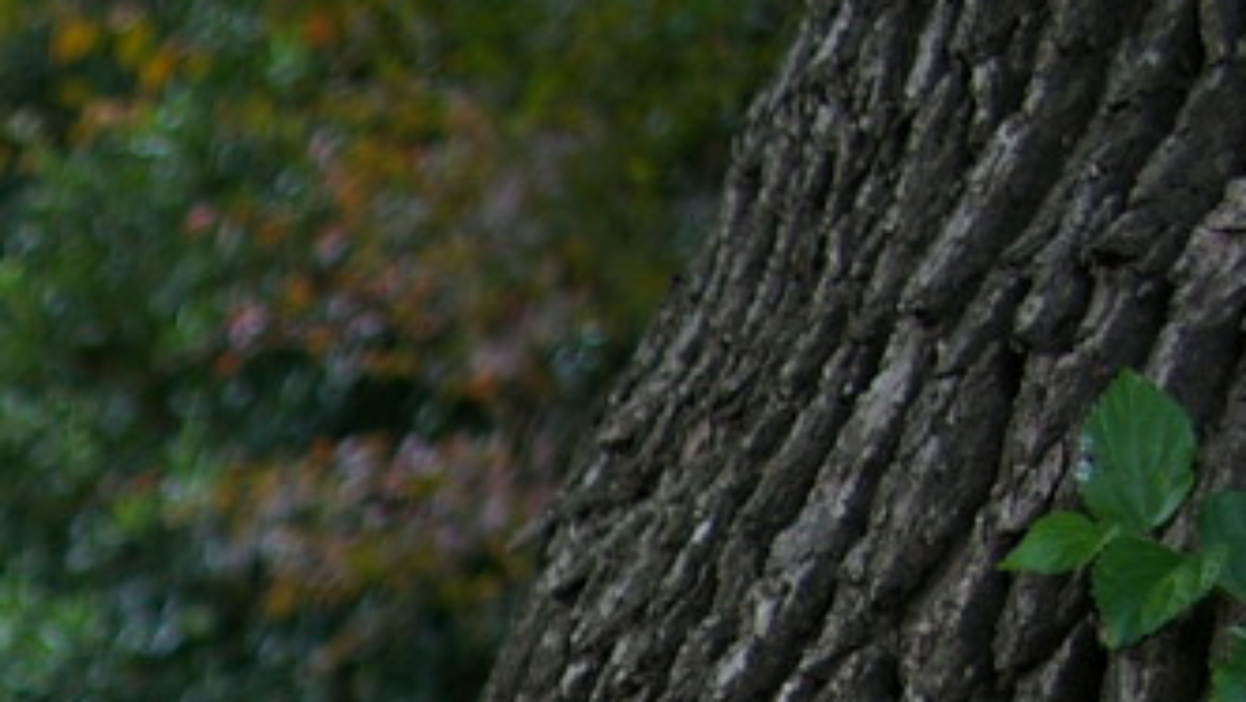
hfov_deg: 17.0
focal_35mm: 116
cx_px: -540
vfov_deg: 9.9
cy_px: 1250
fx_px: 3834
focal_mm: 24
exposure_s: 1/125
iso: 200
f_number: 2.5
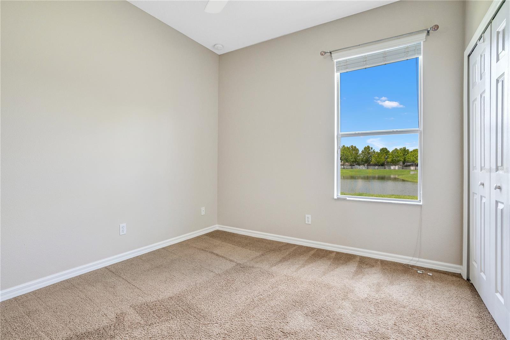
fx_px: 227
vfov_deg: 73.7
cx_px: 255
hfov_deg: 96.7
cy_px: 170
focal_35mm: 16
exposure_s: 1/60
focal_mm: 16
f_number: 7.1
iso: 640
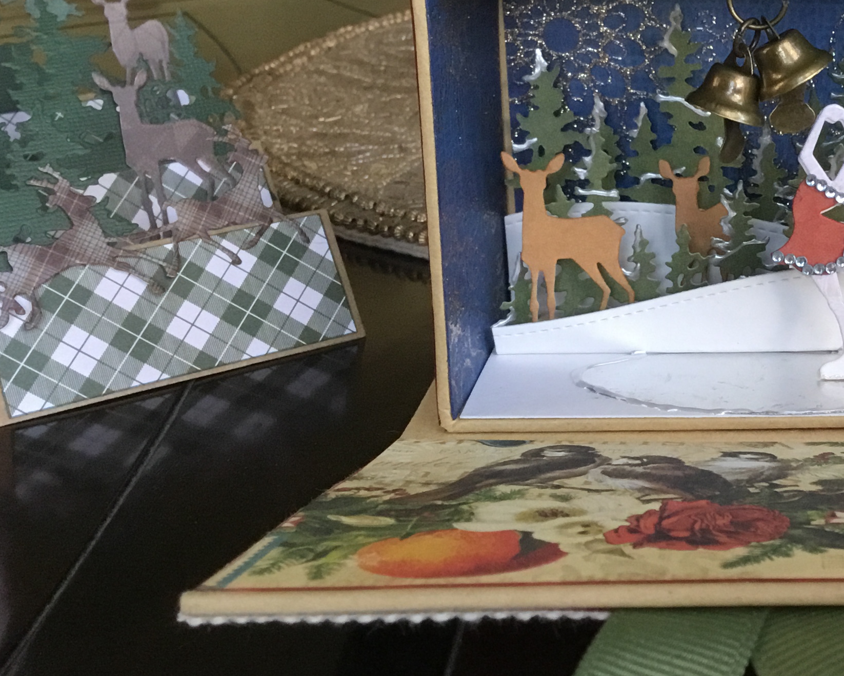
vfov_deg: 25.3
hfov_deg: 30.3
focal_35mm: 60
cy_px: 269
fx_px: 1499
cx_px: 739
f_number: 2.4
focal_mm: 3.3
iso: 125
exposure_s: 1/30
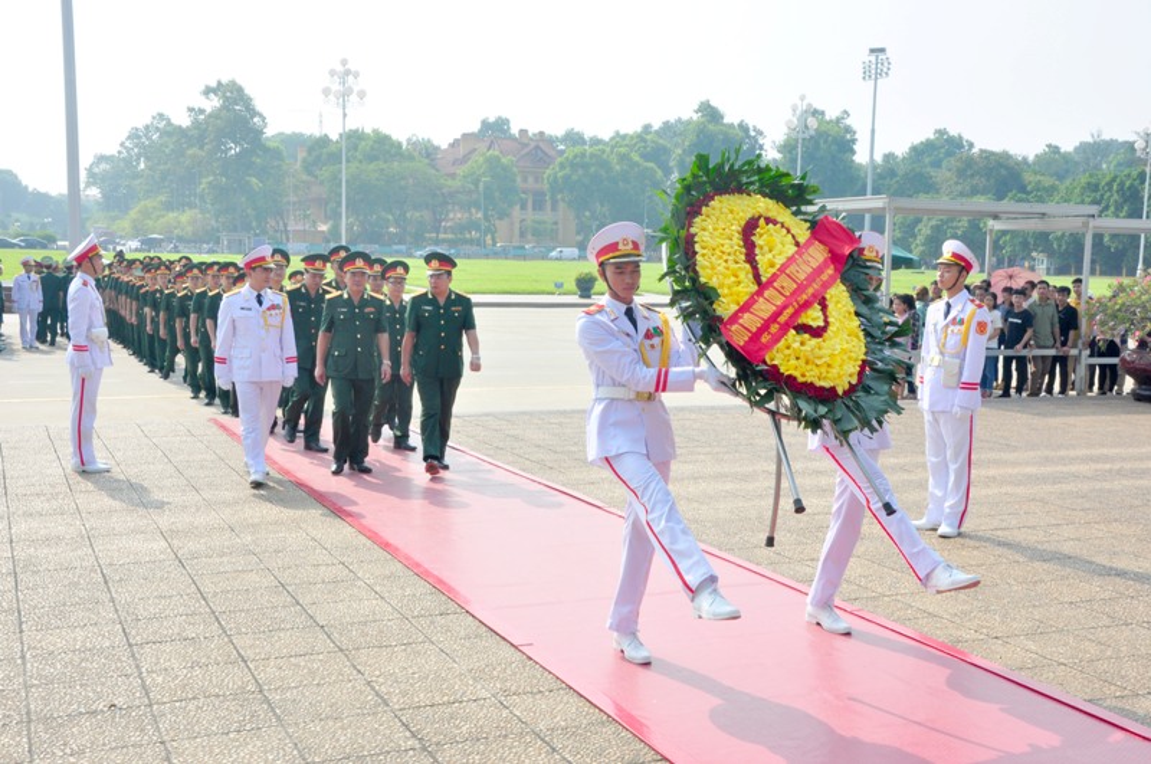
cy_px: 382
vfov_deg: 31.8
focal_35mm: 42
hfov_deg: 46.5
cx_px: 576
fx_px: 1341
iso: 200
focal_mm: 28
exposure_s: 1/125
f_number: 14
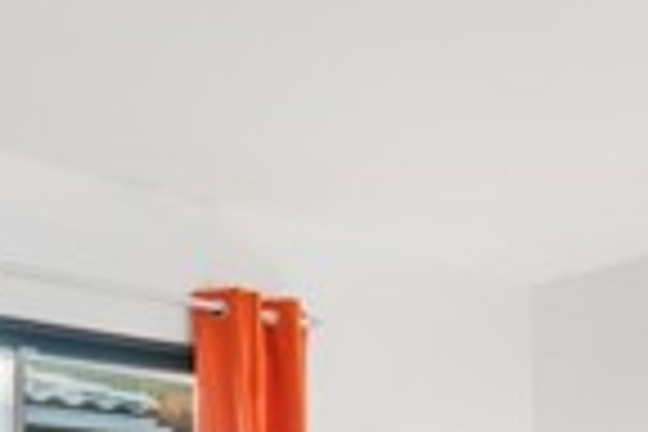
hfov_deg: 27.2
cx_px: 616
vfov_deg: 17.4
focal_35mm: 71
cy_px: 632
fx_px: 1278
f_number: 8
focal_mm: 16
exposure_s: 1/15
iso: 64
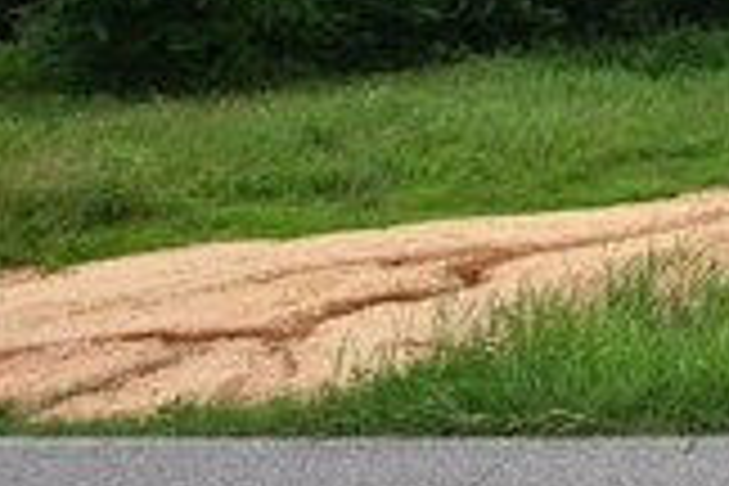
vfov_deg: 24.7
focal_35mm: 50
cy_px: -79
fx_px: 1012
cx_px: 927
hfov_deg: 31.4
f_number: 6.3
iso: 100
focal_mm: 12
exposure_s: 1/320
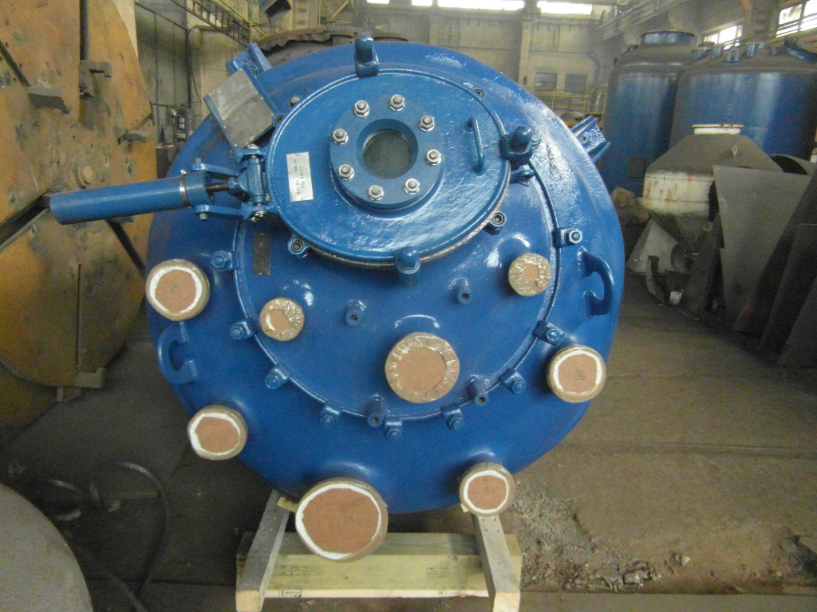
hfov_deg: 71.6
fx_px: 566
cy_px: 306
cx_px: 408
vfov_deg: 56.8
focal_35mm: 24
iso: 800
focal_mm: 4
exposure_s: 1/30
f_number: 3.2
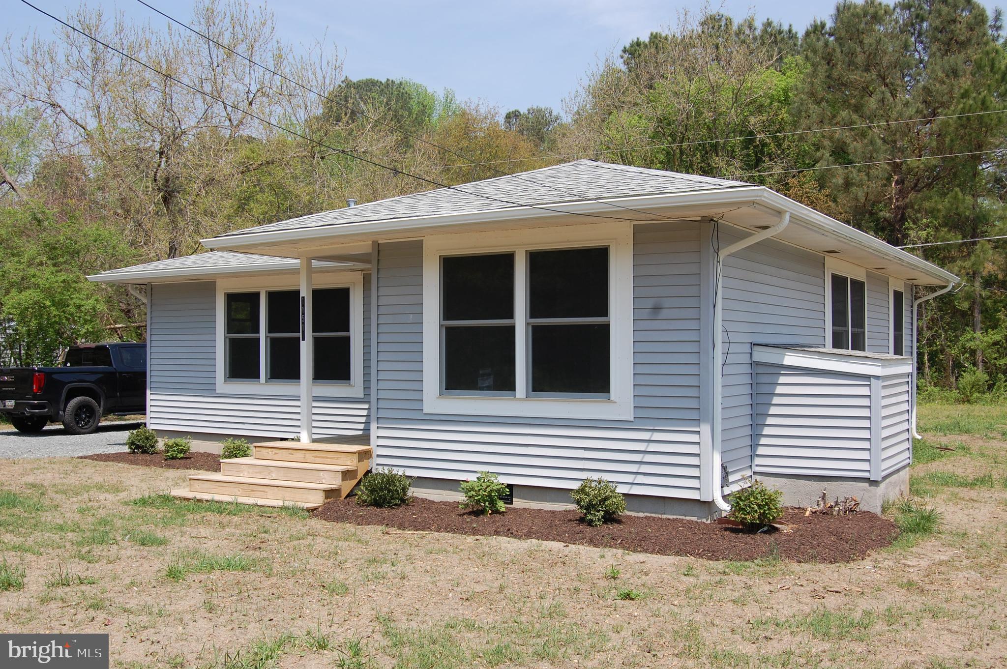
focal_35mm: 36
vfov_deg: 36.8
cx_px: 504
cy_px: 334
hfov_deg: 53.2
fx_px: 1006
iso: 200
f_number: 9
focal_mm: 24
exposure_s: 1/320
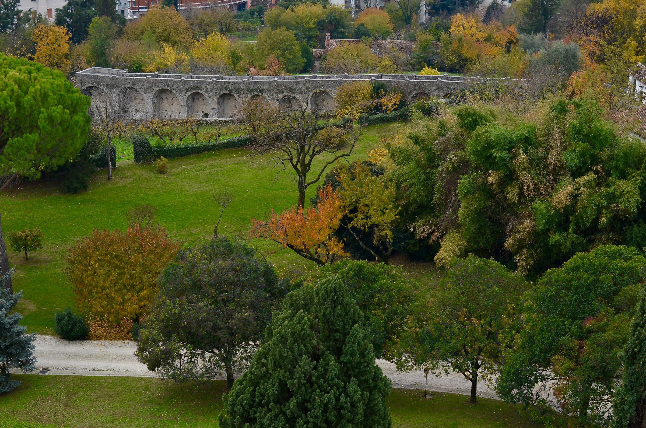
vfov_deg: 18.1
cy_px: 214
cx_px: 323
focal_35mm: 75
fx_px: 1343
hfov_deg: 27.0
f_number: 5
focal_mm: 50
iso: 160
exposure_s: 1/320
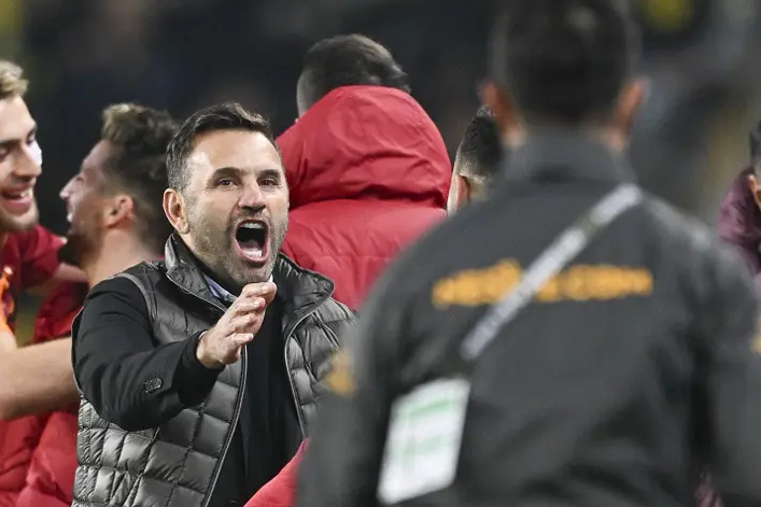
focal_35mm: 526
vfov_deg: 2.6
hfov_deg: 3.9
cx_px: 362
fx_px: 11116
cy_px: 313
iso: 2500
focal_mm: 400
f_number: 3.2
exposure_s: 1/2000
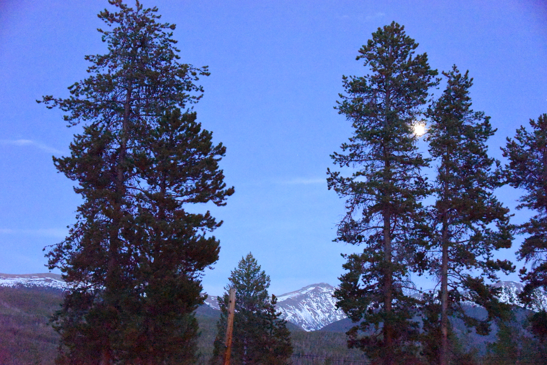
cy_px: 182
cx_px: 274
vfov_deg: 28.1
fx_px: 729
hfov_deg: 41.1
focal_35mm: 48
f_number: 4.2
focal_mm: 48
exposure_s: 1/50
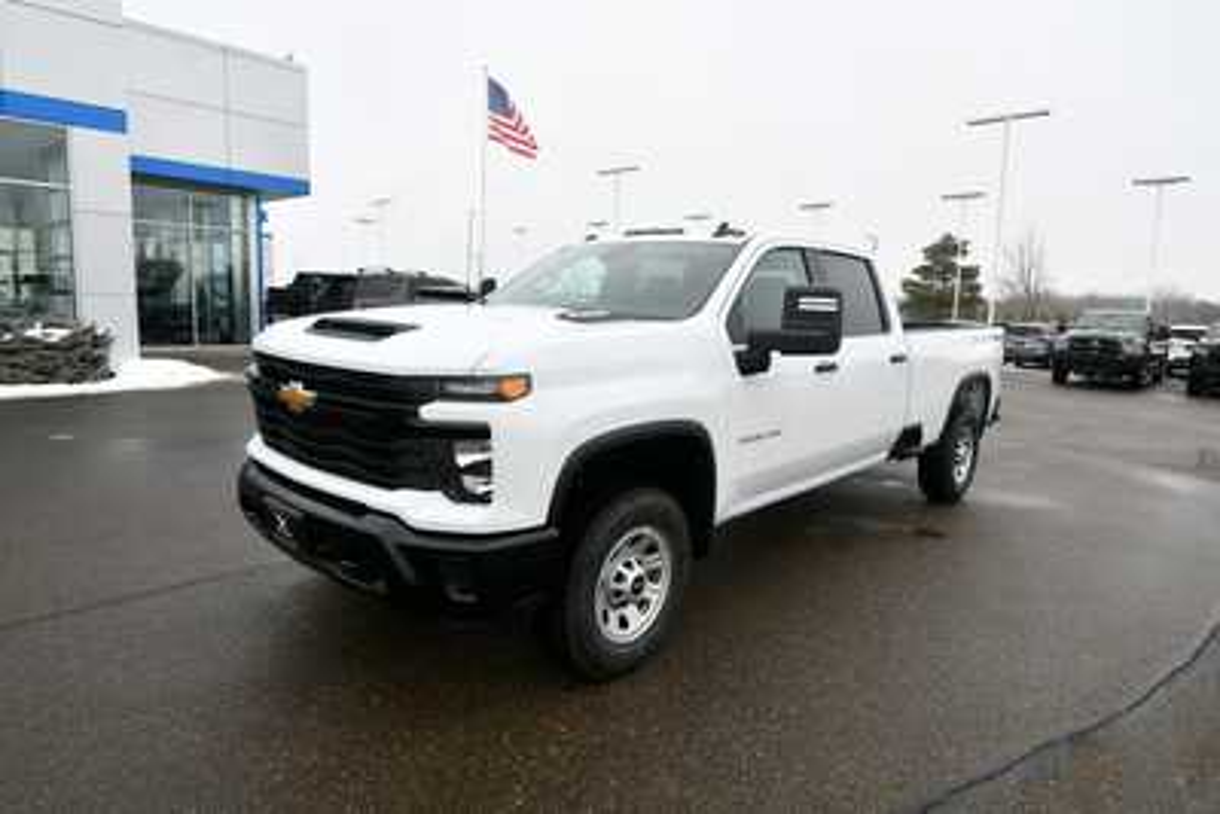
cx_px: 610
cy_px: 407
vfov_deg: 59.5
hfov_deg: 81.2
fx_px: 712
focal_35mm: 21
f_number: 7.1
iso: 200
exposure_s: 1/250
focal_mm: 14
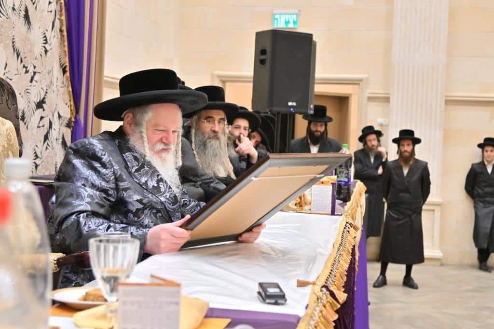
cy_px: 164
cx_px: 247
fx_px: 782
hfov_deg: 35.1
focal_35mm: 57
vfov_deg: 23.8
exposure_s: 1/200
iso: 800
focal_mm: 38
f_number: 4
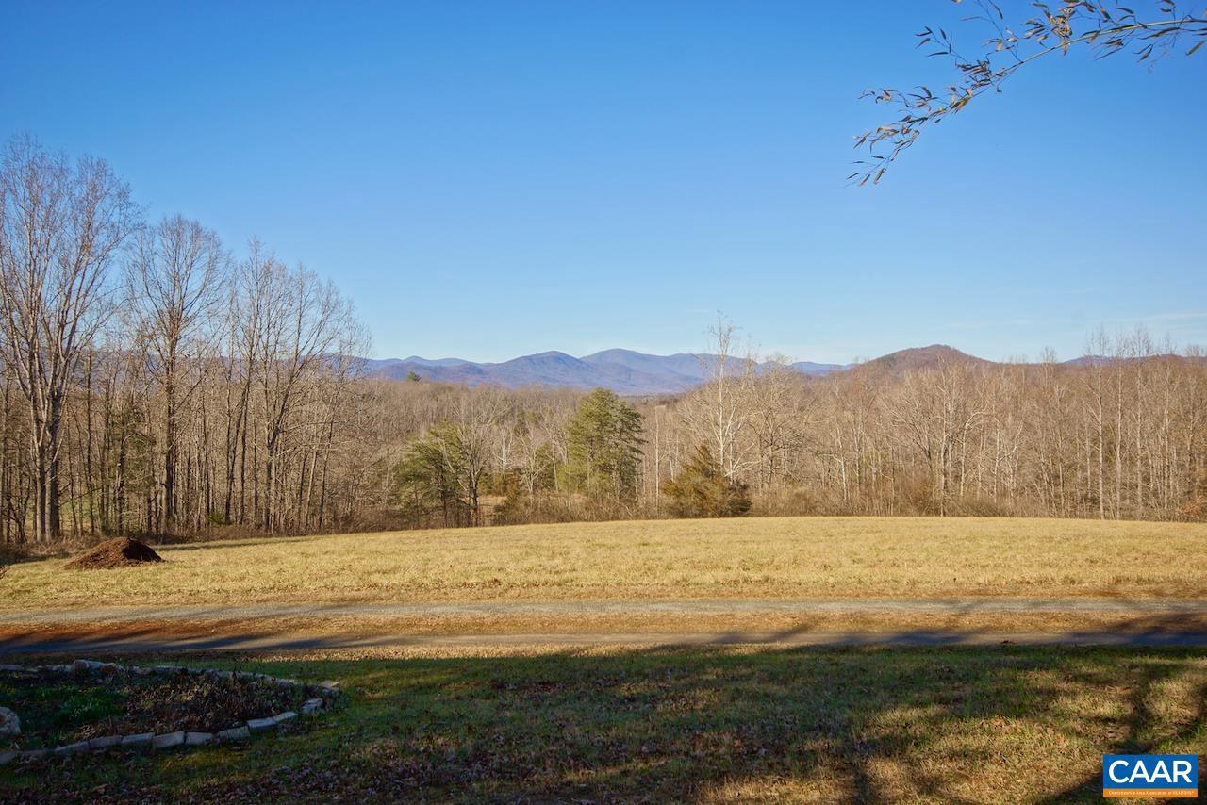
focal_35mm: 30
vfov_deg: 43.6
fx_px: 1006
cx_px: 604
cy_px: 402
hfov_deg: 61.9
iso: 100
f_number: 9
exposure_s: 1/160
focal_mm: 20
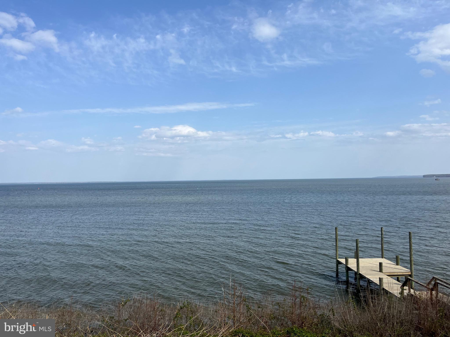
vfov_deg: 53.1
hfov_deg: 67.3
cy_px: 168
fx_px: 338
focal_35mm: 26
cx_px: 225
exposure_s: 1/4854
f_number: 1.6
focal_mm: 5.1
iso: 50
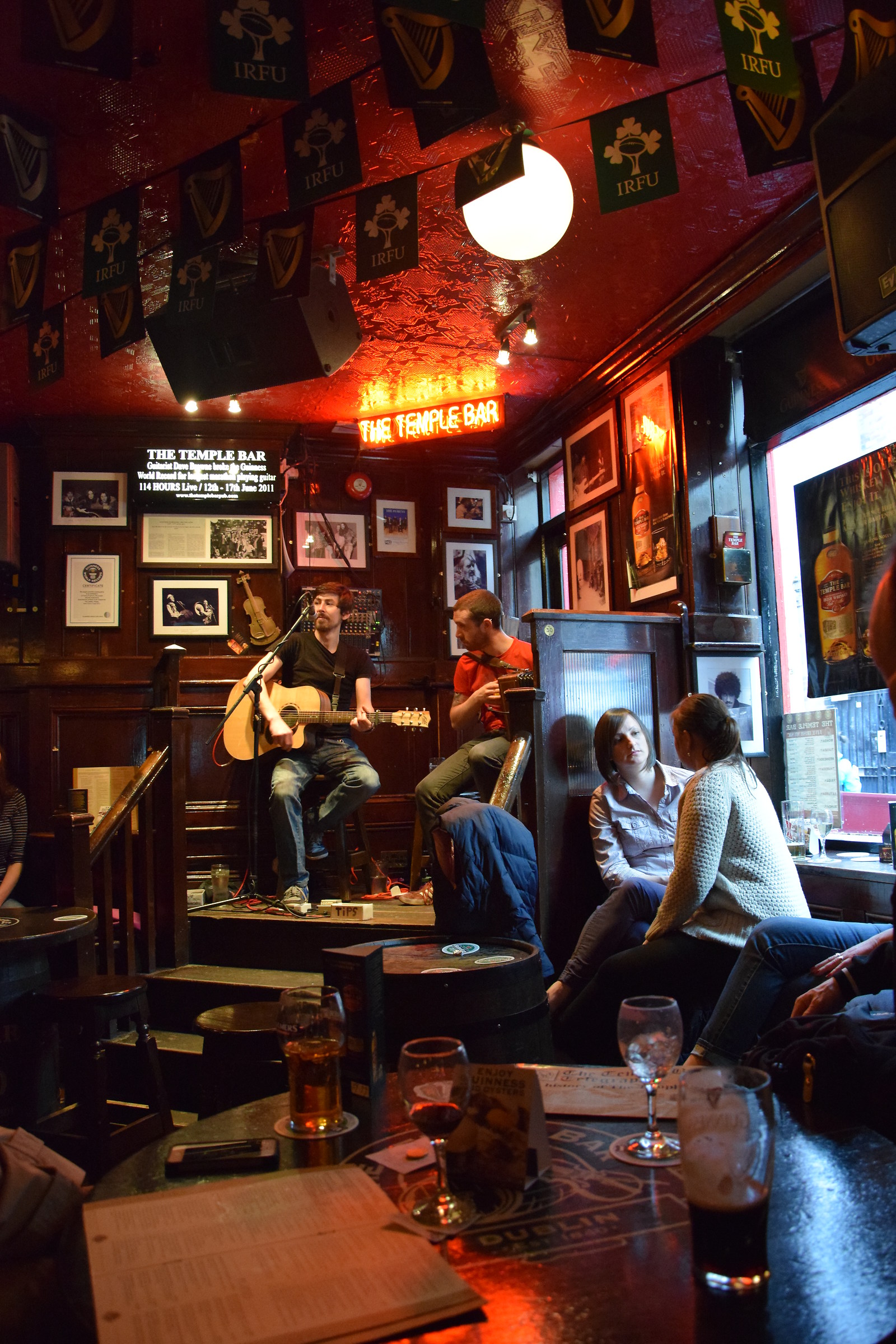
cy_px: 672
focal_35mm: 27
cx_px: 448
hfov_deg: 47.9
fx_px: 1008
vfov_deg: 67.4
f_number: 3.5
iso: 3600
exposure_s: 1/60
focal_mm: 18
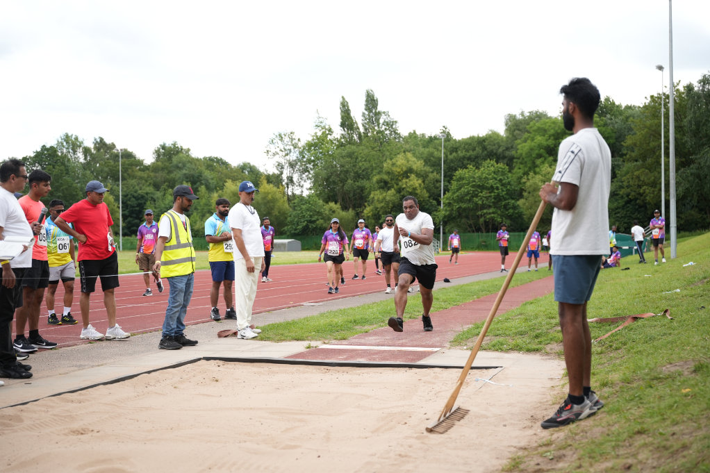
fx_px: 935
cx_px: 355
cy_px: 236
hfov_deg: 41.6
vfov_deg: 28.4
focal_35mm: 47
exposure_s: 1/1250
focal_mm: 47.4
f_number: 2.8
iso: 250
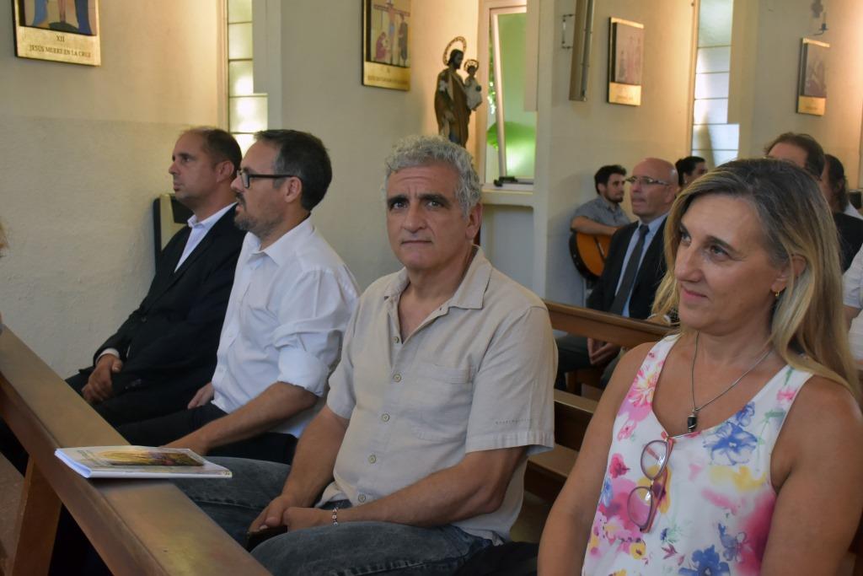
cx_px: 432
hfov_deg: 49.5
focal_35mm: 39
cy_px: 288
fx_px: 935
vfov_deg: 34.2
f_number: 6.3
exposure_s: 1/160
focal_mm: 26
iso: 1600
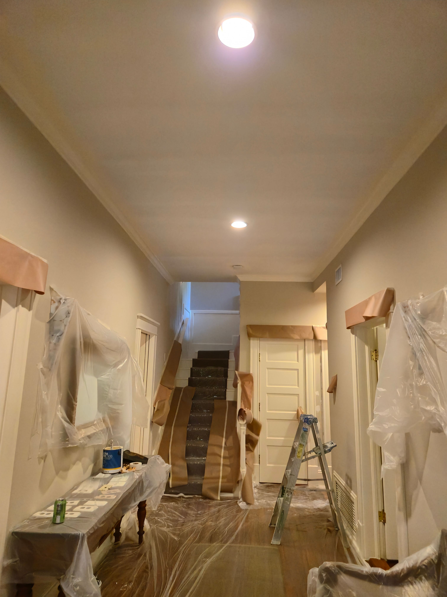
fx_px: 396
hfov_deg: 58.9
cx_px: 224
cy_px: 298
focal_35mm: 23
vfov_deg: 73.9
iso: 500
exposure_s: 1/40
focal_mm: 5.4
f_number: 1.8
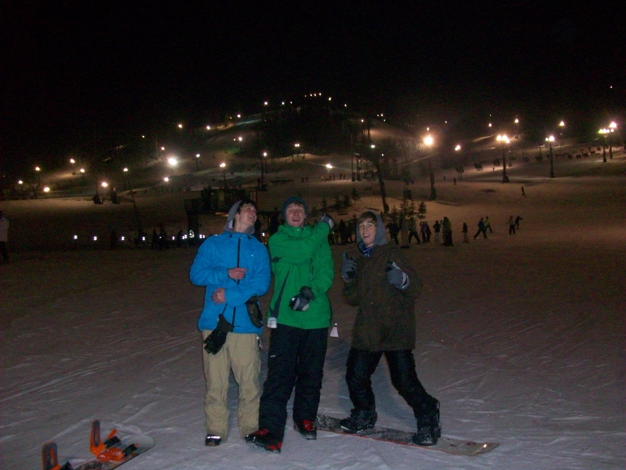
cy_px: 235
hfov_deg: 54.0
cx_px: 313
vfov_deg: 41.8
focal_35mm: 34
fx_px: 615
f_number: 2.8
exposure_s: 1/60
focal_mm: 5.7
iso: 320
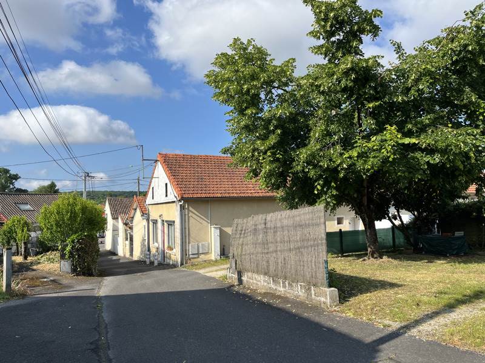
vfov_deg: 53.1
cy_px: 182
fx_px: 364
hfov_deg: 67.3
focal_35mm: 26
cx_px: 242
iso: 50
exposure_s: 1/3135
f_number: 1.6
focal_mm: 5.1
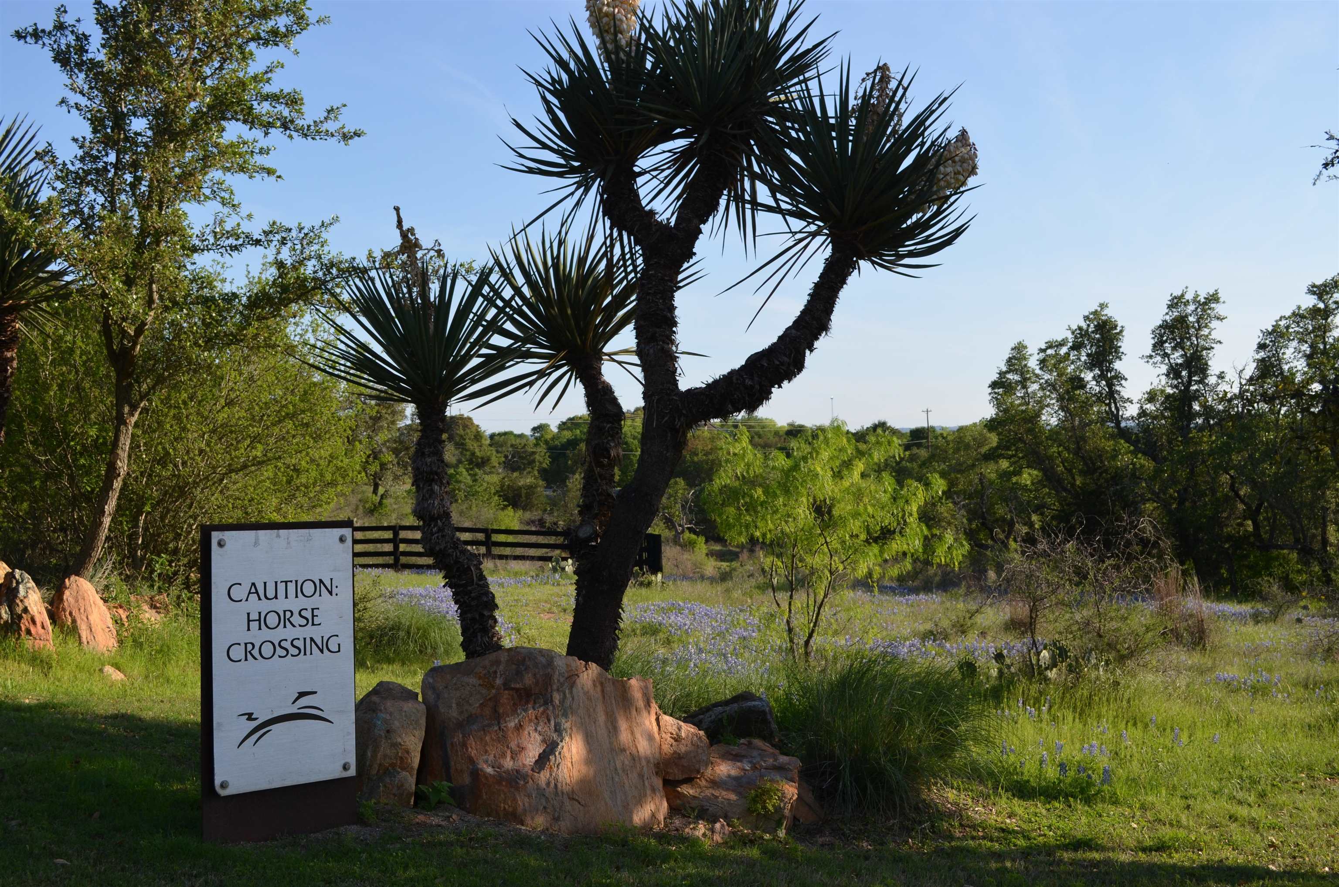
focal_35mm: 42
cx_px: 670
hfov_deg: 46.5
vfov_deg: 31.7
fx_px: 1559
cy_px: 444
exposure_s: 1/250
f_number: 8
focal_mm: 28
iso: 140
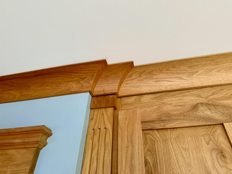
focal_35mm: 24
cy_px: 87
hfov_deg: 71.6
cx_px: 116
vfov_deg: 56.8
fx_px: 161
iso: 250
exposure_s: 1/60
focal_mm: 6.76
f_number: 1.78
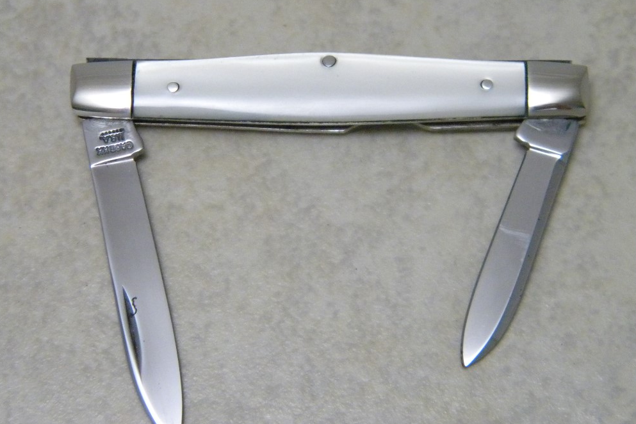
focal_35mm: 110
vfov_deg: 12.5
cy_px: 223
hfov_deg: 18.6
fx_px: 1943
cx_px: 317
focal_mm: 19
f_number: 4.7
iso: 800
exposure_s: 1/63.4
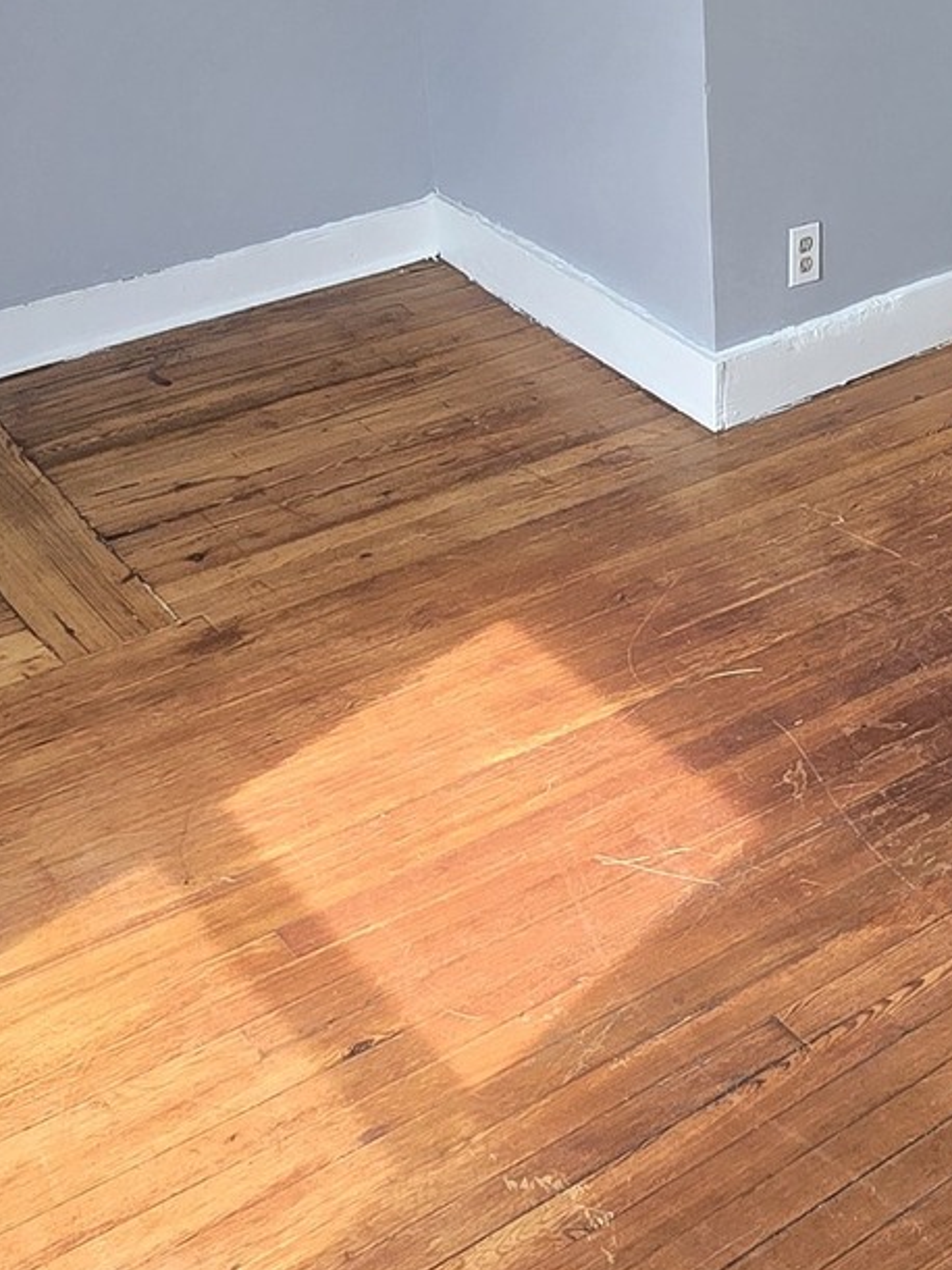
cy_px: 345
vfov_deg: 38.1
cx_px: 881
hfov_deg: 28.4
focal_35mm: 49
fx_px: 1797
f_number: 2.2
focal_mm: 2.2
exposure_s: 1/60
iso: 64
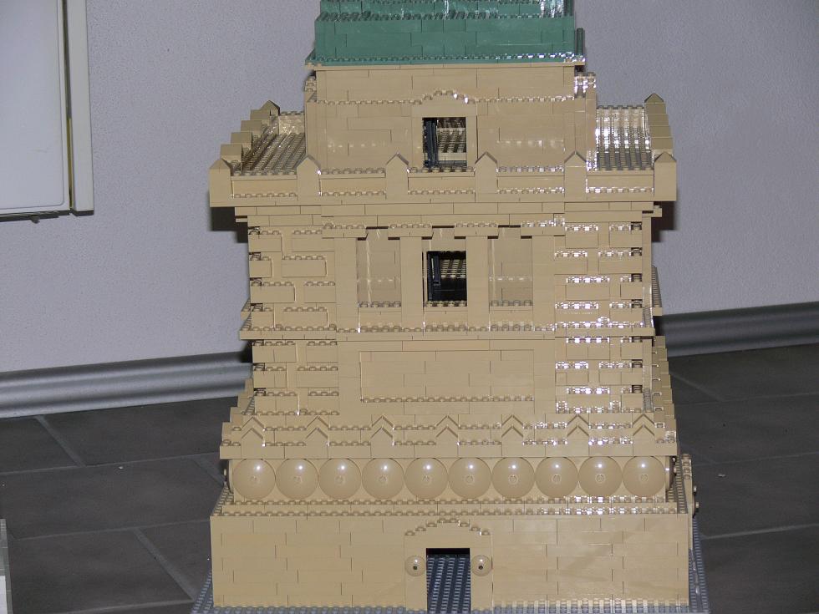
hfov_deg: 17.1
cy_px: 307
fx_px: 2721
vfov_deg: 12.9
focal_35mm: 115
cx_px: 410
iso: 100
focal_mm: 24.3
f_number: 3.6
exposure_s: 1/30
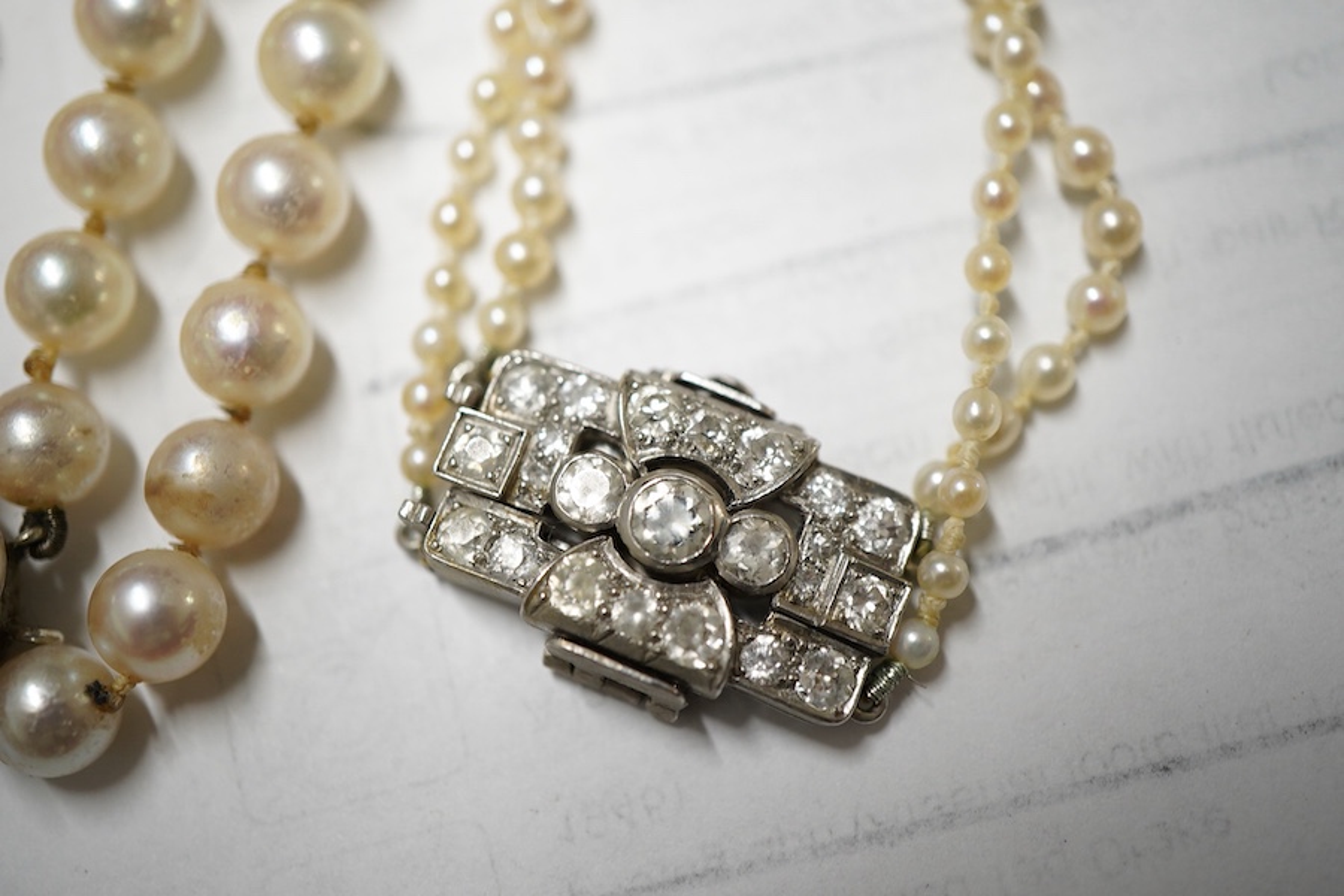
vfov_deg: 29.9
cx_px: 672
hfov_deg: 43.6
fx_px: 1680
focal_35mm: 45
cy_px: 448
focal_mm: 30
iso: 1000
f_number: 5
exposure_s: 1/125
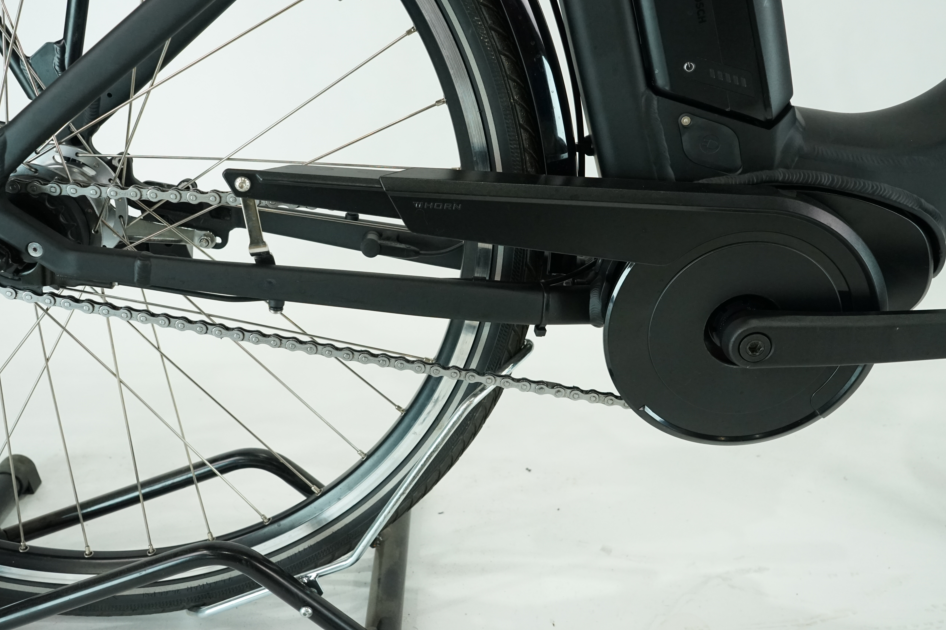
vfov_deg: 38.8
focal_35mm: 34
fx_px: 893
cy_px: 271
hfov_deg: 55.8
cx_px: 499
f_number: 7.1
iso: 2500
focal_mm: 29
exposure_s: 1/200
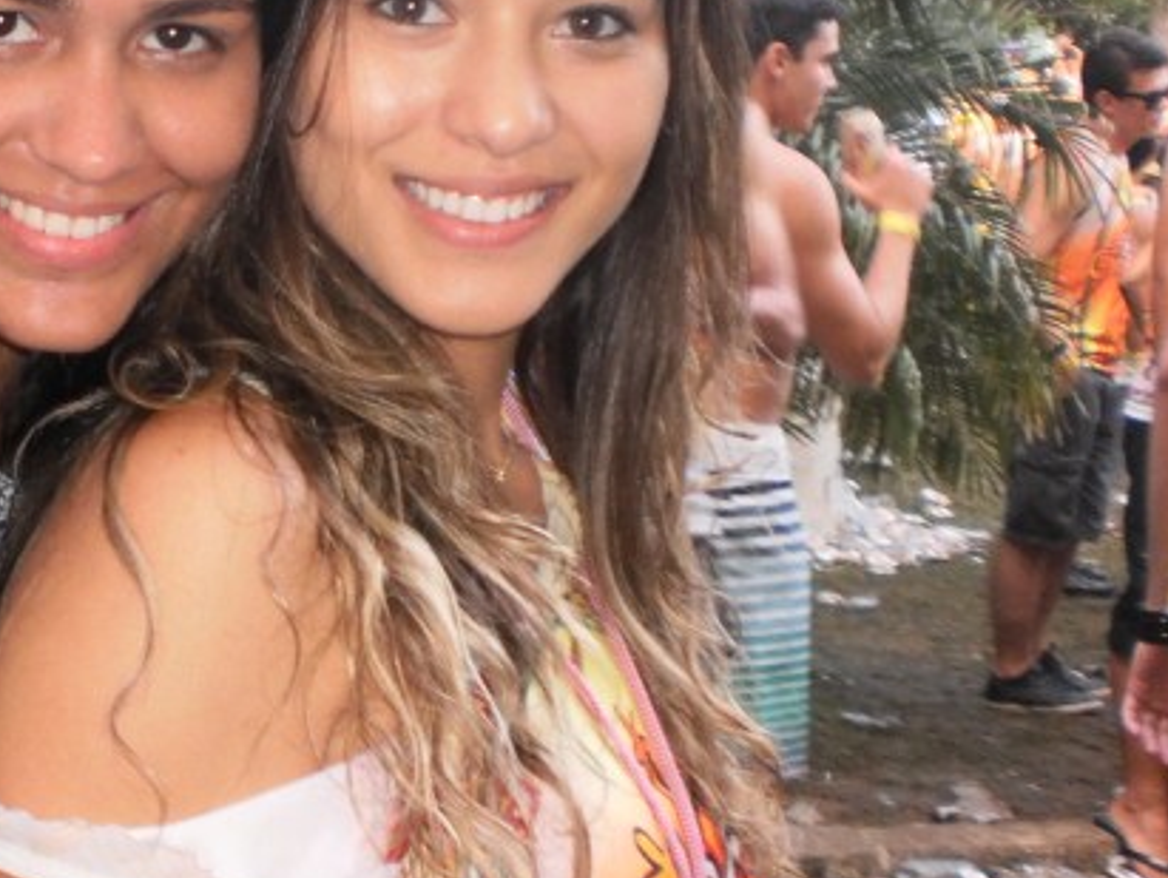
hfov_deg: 26.5
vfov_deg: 20.9
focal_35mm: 70
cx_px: 45
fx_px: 2364
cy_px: 267
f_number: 3.1
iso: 125
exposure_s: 1/30
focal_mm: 6.3
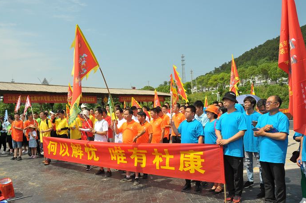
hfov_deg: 65.5
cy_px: 107
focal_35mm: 28
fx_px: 238
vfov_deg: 46.3
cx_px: 160
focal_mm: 24
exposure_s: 1/320
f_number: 9
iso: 200
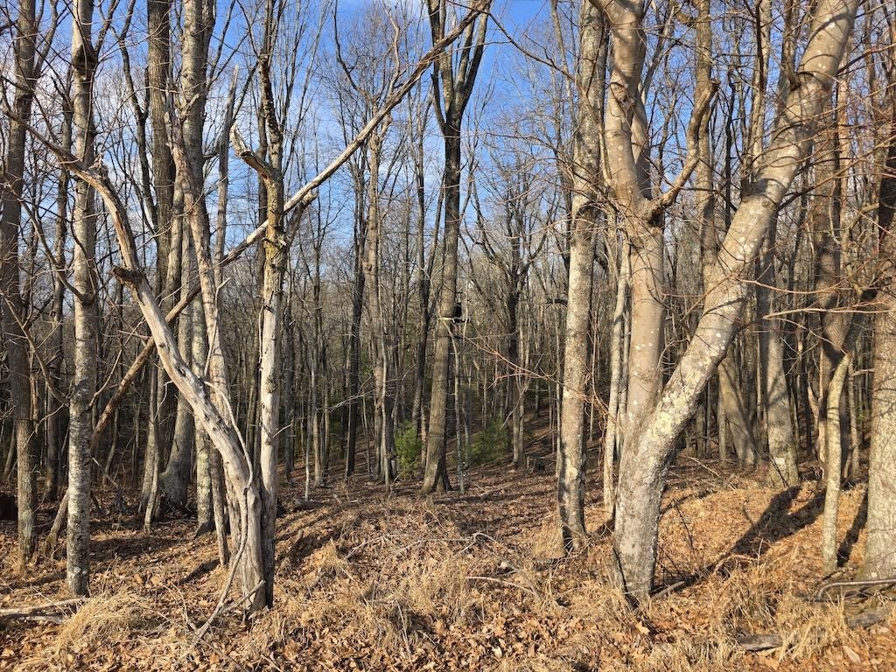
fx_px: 595
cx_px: 448
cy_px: 336
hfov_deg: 73.9
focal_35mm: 23
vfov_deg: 58.9
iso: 80
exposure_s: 1/2921
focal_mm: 6.3
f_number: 1.7
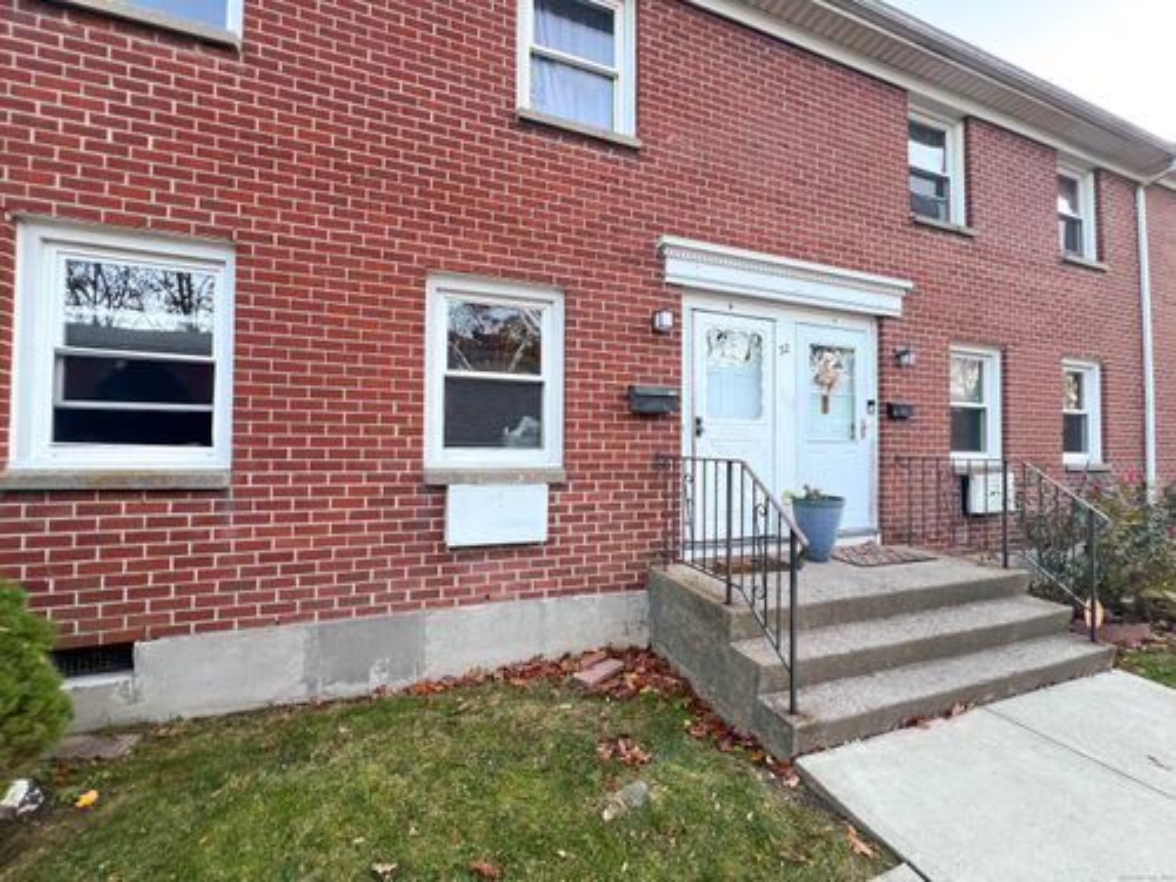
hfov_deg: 106.2
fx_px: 442
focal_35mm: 13
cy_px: 441
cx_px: 588
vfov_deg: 89.9
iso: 64
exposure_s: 1/100
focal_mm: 1.57
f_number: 1.8
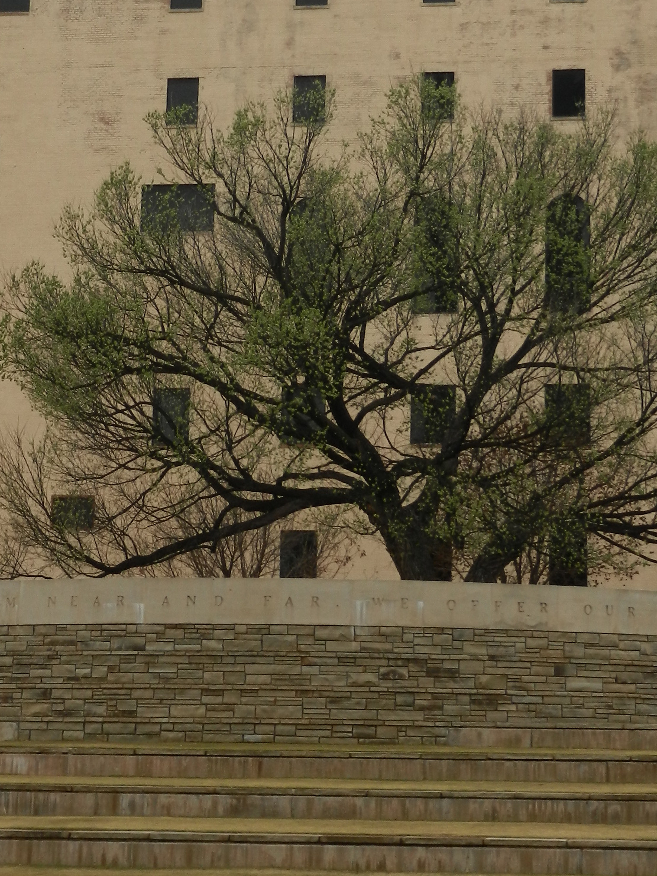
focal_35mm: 89
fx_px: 2252
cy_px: 266
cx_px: 389
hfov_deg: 16.6
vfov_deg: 21.9
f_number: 4.2
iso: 160
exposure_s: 1/250
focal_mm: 8.2
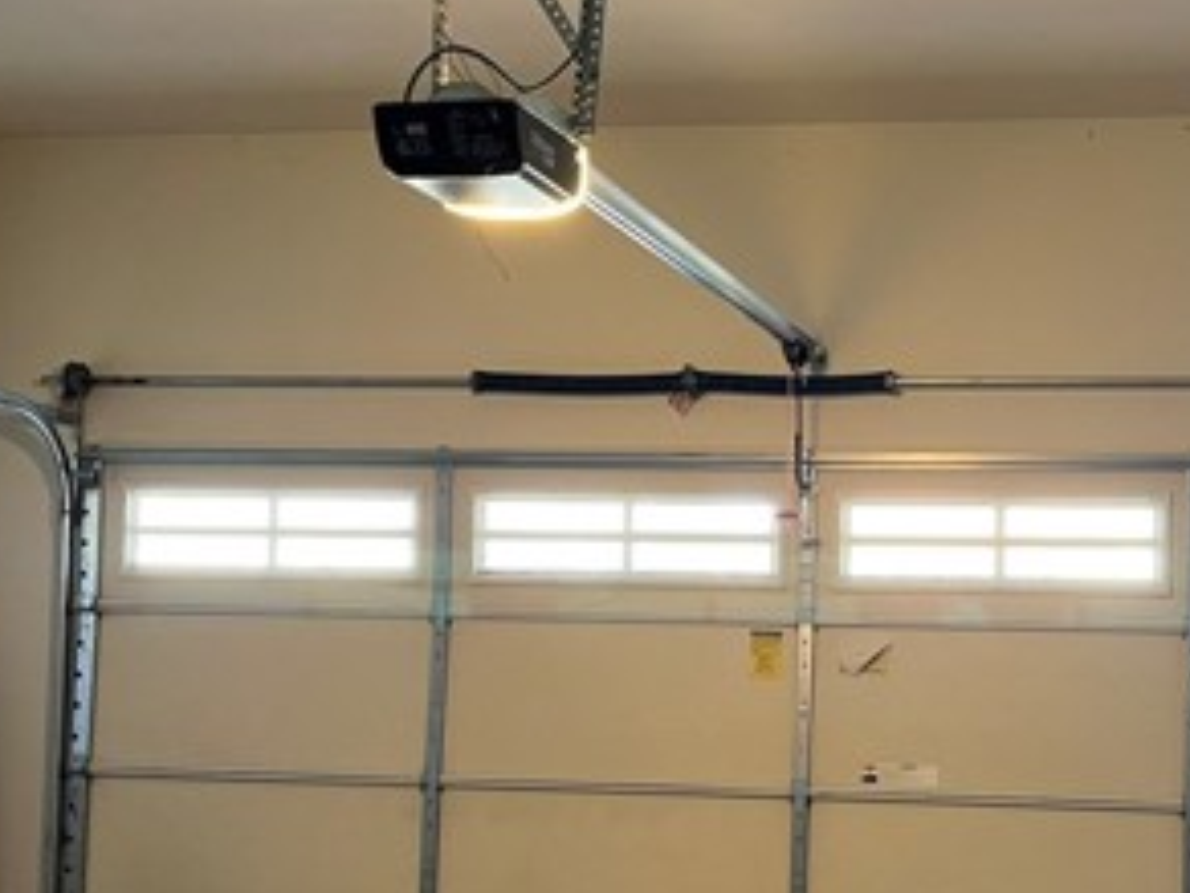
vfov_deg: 25.6
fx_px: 1959
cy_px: 575
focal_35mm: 57
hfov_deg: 33.3
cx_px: 852
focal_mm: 5.1
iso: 160
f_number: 1.6
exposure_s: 1/60
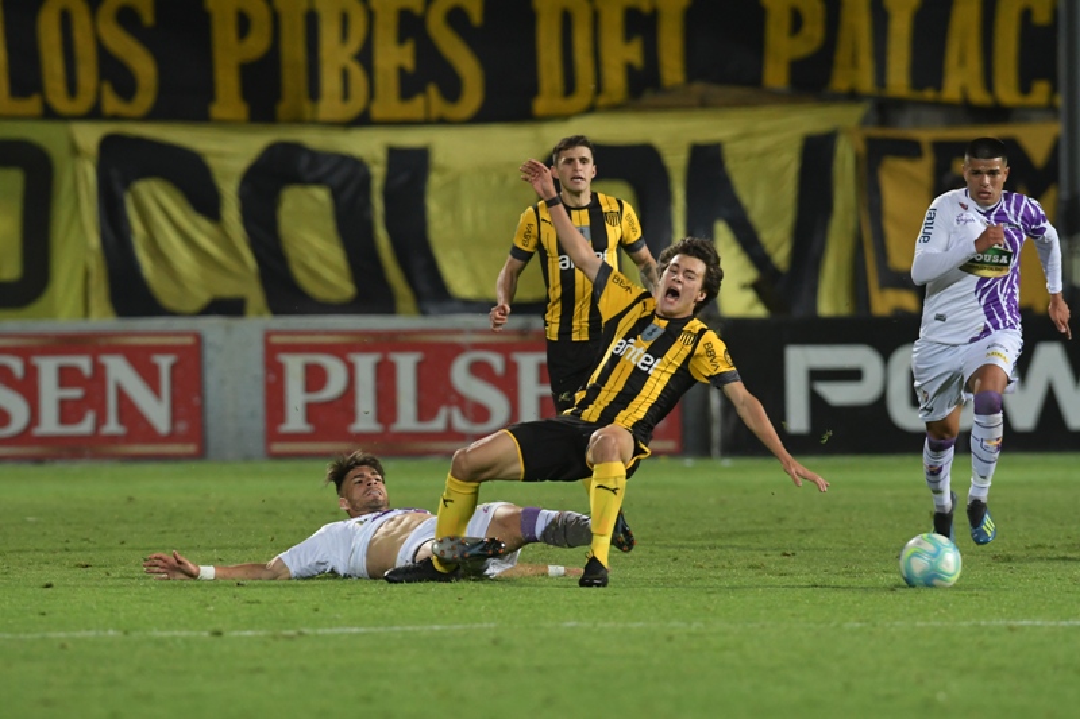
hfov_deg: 3.4
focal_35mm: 600
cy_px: 360
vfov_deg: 2.3
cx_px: 540
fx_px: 17995
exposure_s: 1/640
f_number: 4
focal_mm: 400
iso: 3200
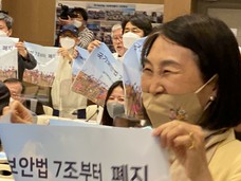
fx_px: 954
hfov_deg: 14.4
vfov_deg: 10.8
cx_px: 79
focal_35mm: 137
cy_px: 120
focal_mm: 6
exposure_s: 1/40
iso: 160
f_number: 2
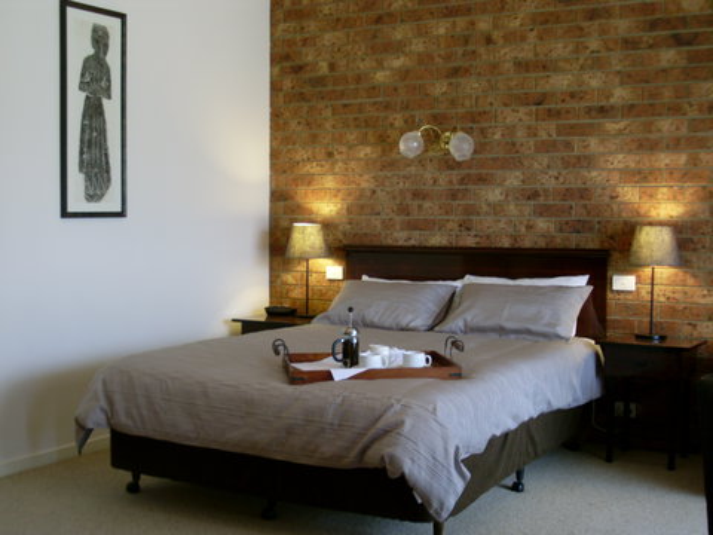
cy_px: 268
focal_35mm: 49
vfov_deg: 29.7
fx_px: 1009
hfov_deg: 38.9
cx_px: 356
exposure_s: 1/15
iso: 100
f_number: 3.5
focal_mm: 8.1
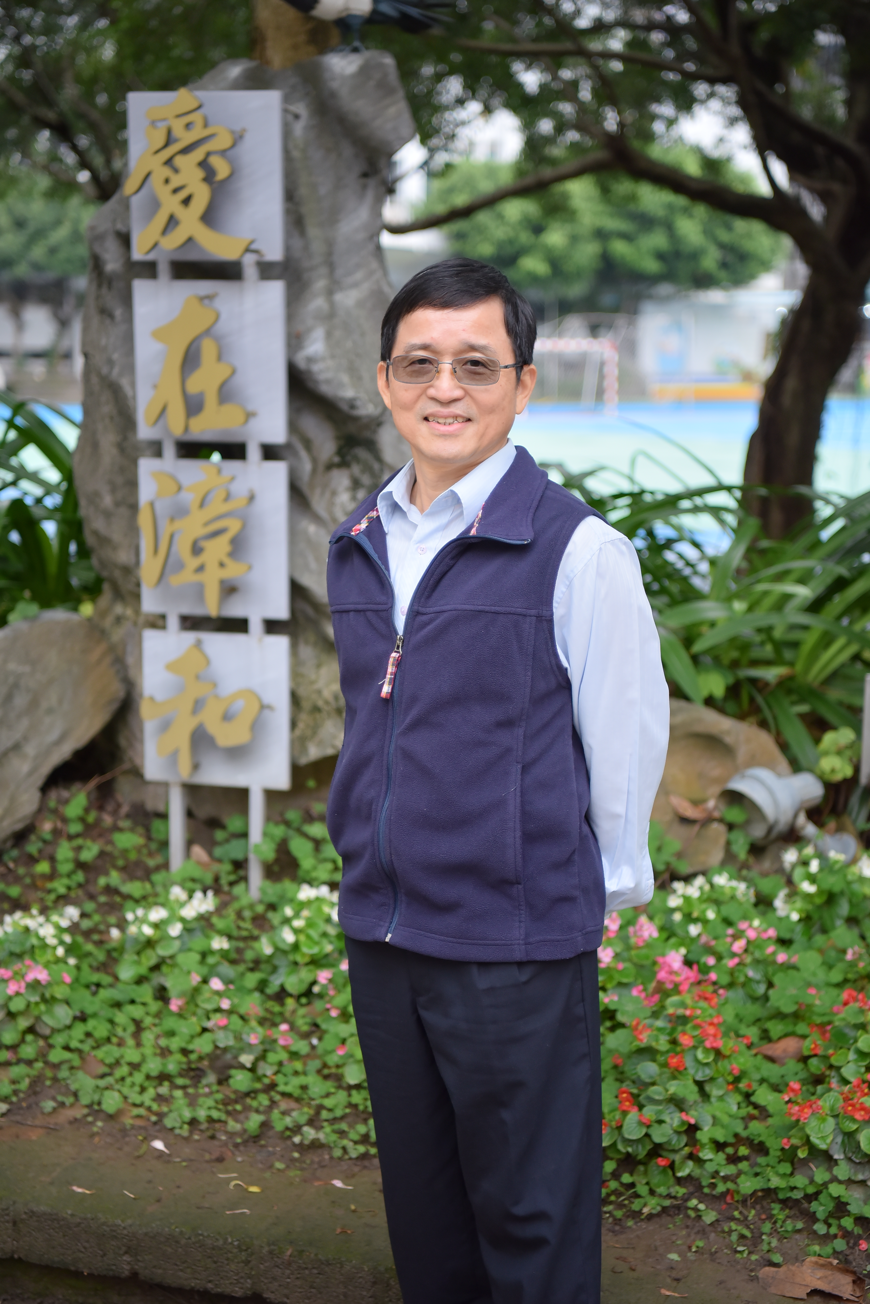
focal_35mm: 58
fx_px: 2100
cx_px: 435
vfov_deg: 34.5
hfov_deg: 23.4
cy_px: 652
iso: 800
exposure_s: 1/800
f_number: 2.8
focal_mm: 58
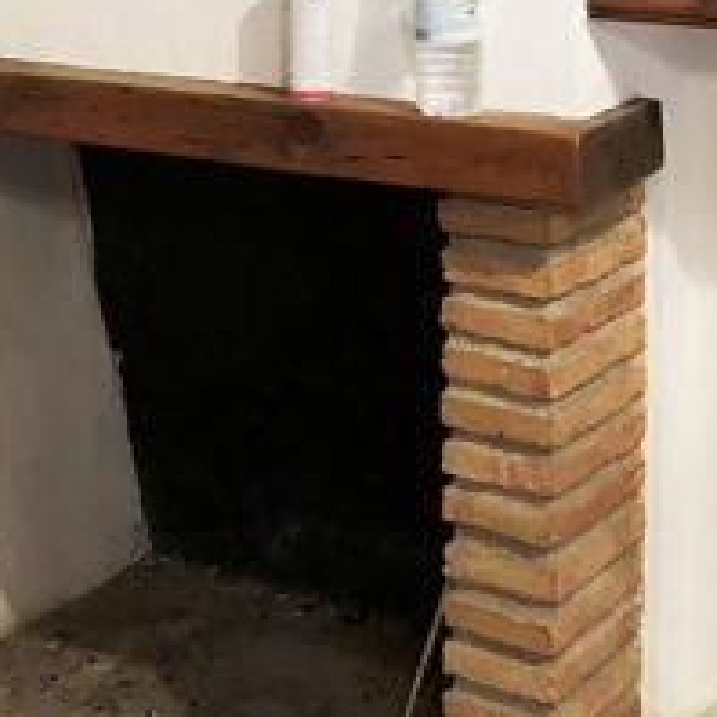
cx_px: -16
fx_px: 2062
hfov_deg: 19.1
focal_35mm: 88
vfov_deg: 18.9
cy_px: -76
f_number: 1.8
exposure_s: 1/17
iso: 100
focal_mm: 3.99
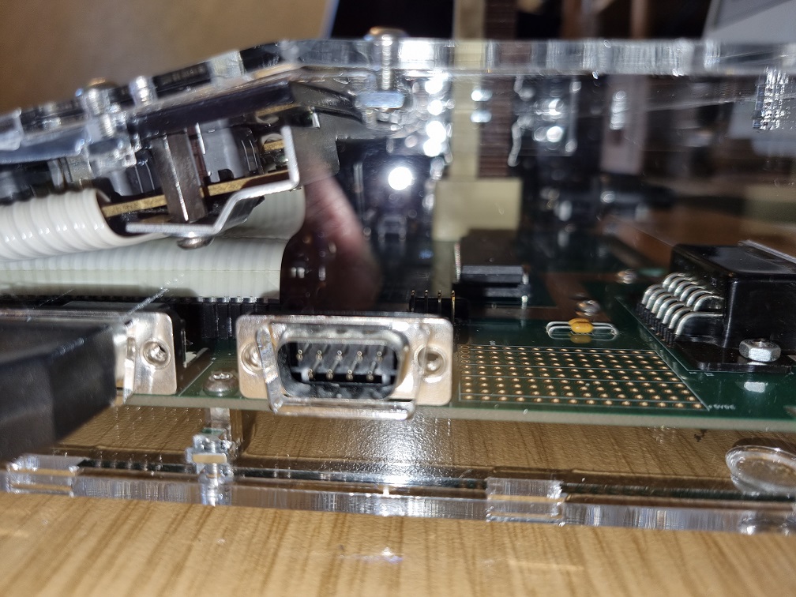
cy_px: 298
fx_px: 598
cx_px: 398
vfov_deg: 53.1
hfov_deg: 67.3
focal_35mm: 26
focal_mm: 5.4
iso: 64
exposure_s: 1/100
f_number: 1.8
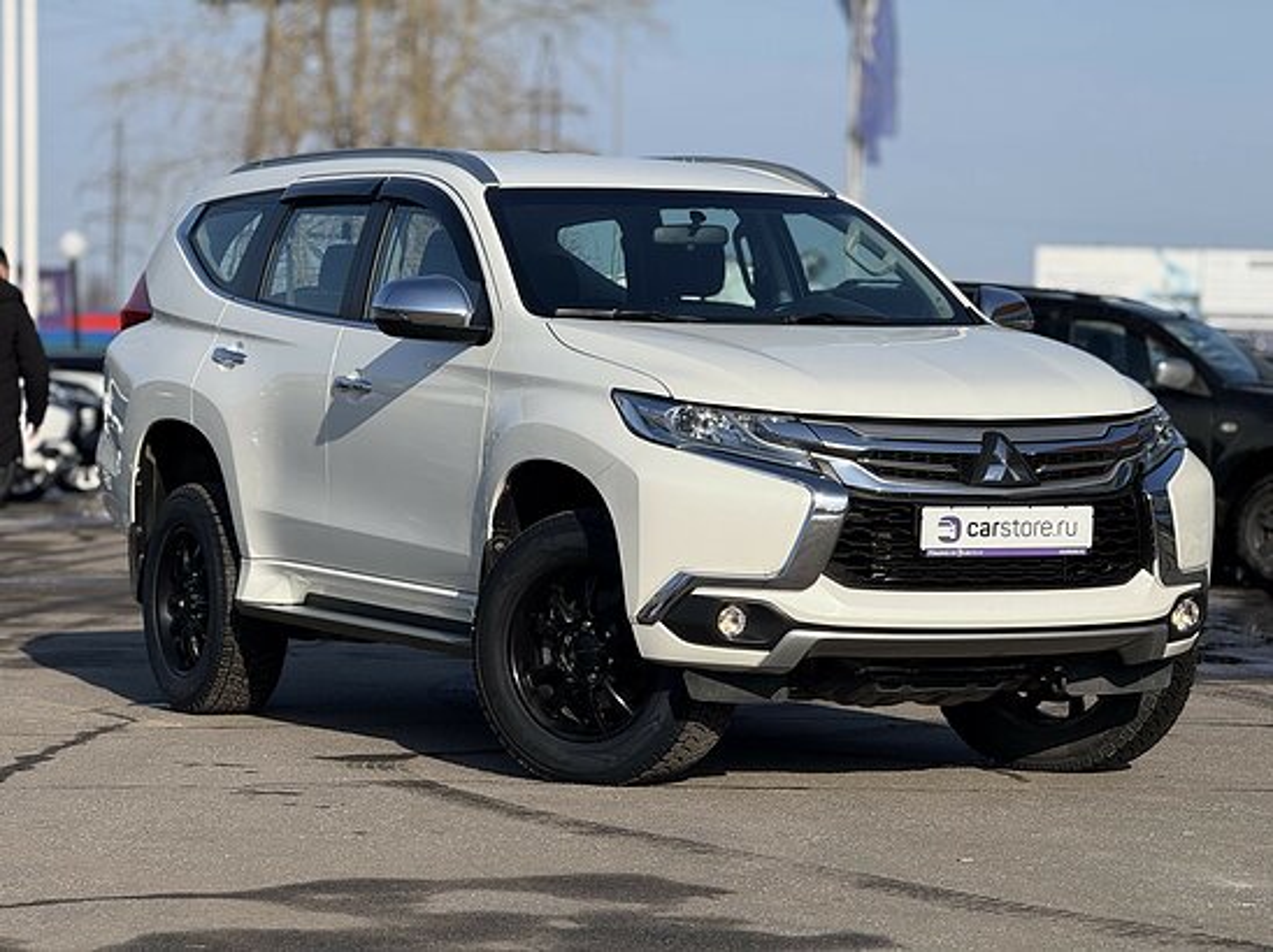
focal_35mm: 120
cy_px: 476
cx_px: 636
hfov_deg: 16.4
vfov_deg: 12.3
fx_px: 4409
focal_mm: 15.66
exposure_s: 1/2611
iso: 64
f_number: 2.8
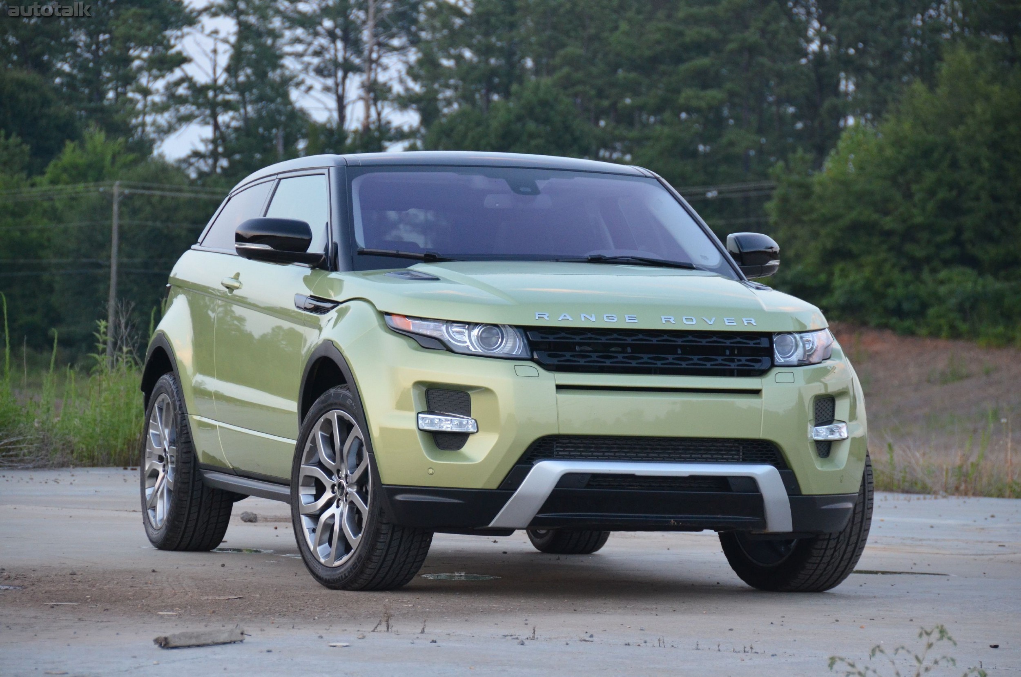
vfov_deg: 8.7
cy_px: 338
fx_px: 4458
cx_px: 510
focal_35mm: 158
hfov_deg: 13.1
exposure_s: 1/200
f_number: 5.3
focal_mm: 105
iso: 1600
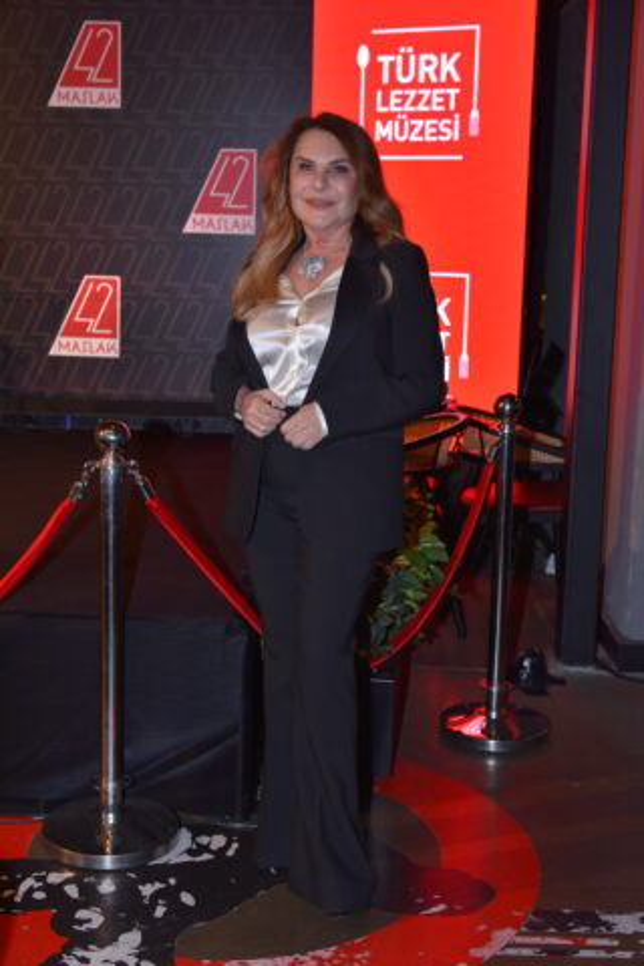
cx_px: 322
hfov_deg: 28.1
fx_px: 1288
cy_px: 483
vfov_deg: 41.1
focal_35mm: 48
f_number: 5
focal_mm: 48
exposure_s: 1/160
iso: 800
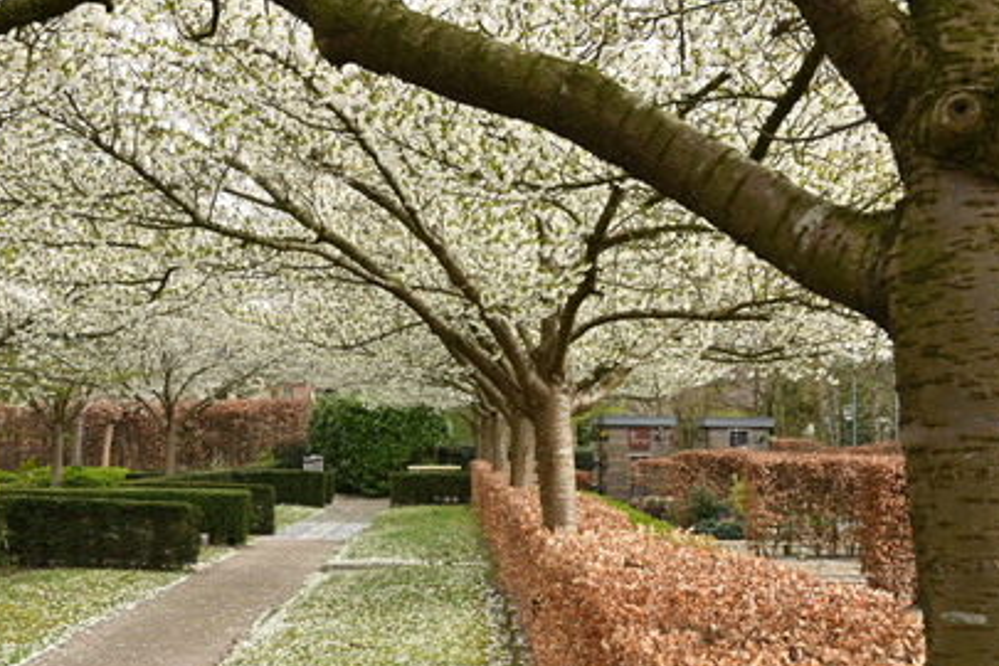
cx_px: 456
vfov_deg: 27.0
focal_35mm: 50
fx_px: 1387
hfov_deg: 39.6
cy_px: 332
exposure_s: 1/50
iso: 1000
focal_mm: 44
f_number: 14
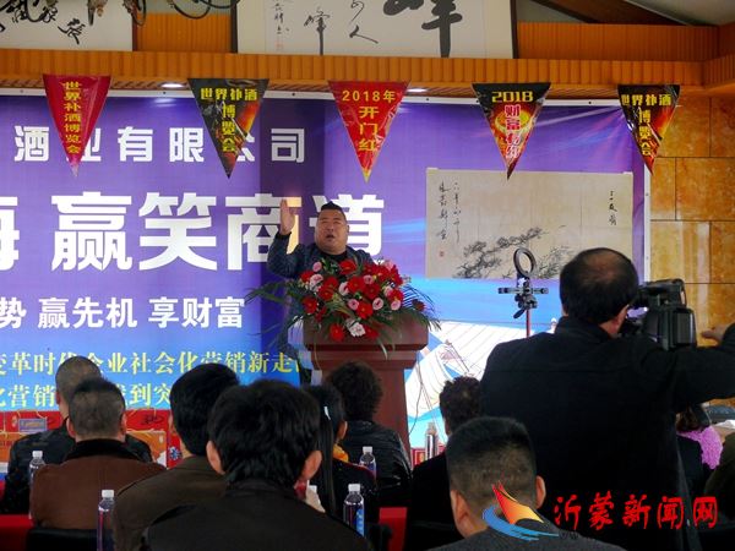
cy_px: 276
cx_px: 368
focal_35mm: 101
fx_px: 2145
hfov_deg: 19.4
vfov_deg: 14.6
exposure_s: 1/60
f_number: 3.2
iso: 100
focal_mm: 21.4
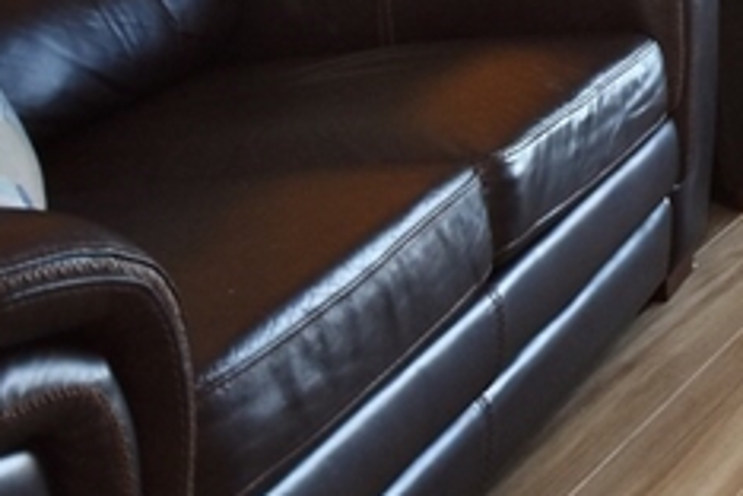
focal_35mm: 85
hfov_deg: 17.1
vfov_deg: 14.0
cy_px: -424
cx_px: 1508
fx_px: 1758
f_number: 4.5
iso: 450
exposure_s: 1/60
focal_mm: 13
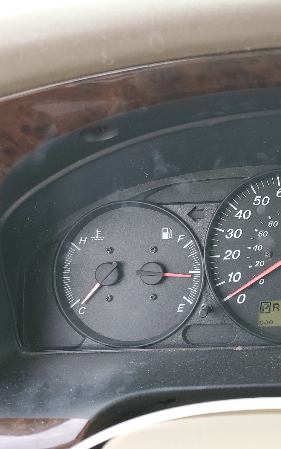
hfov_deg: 31.9
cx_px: 278
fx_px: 453
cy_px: 226
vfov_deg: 52.7
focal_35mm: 37
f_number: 1.5
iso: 53
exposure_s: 1/120
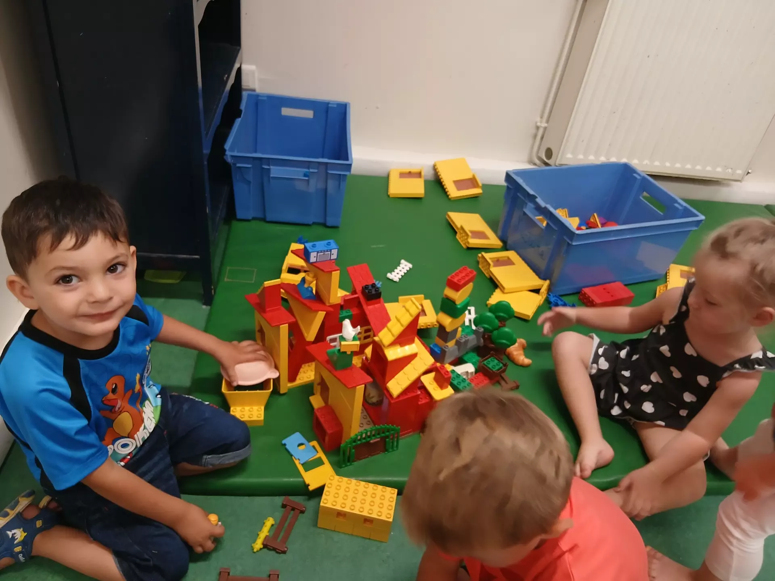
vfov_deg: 53.1
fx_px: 582
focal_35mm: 26
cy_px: 290
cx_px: 388
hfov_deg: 67.3
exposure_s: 1/33.3
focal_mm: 3.98
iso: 200
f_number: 1.8
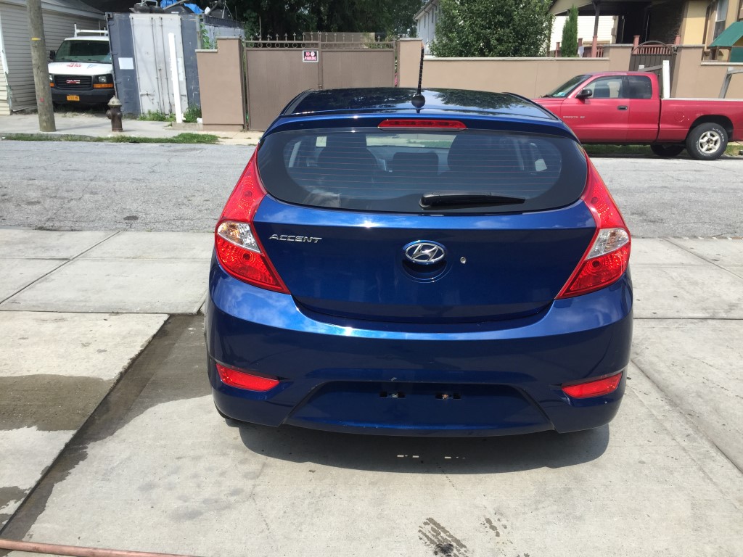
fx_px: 622
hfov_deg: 61.7
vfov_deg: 48.2
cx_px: 372
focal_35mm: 29
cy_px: 278
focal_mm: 4.15
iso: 32
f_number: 2.2
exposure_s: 1/964
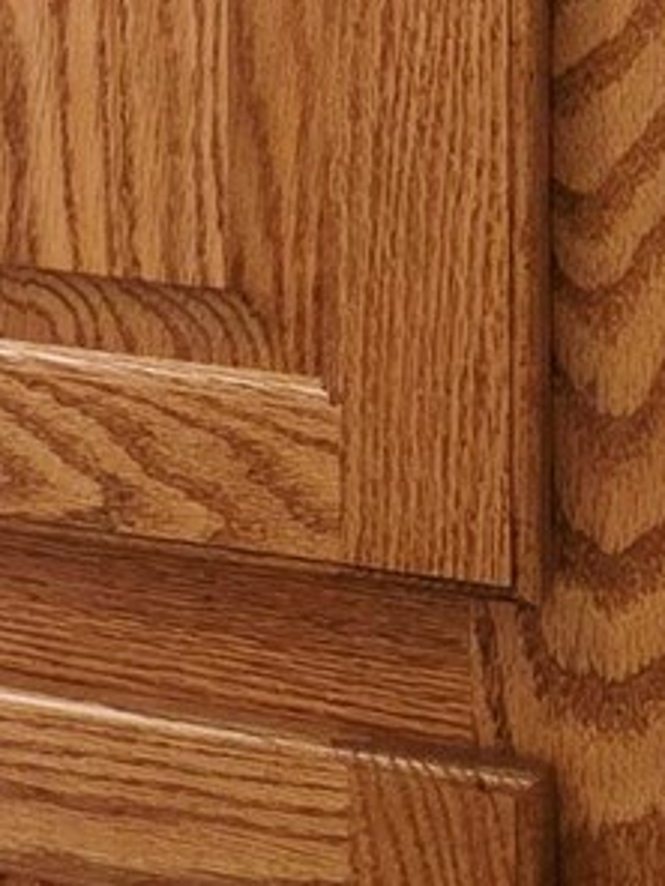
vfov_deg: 10.7
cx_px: -1354
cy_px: -404
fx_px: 4585
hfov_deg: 7.3
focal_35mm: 179
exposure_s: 1/120
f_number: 1.7
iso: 320
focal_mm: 6.3
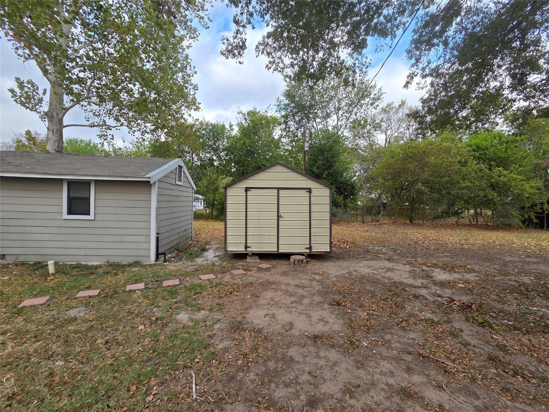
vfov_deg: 89.9
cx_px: 274
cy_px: 206
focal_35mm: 13
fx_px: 206
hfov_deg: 106.2
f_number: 2.2
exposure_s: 1/337
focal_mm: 2.2
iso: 50
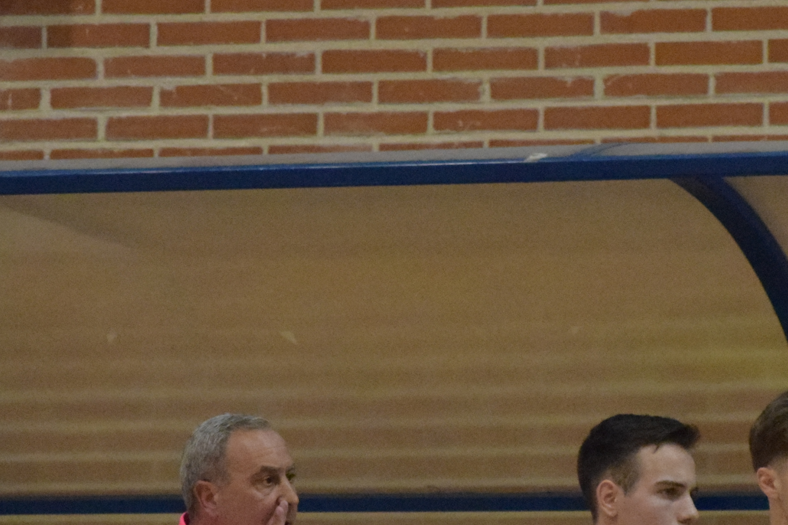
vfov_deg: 1.9
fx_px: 15570
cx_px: 546
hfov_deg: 2.9
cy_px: 321
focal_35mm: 711
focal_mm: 175
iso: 6400
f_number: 5.3
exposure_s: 1/400
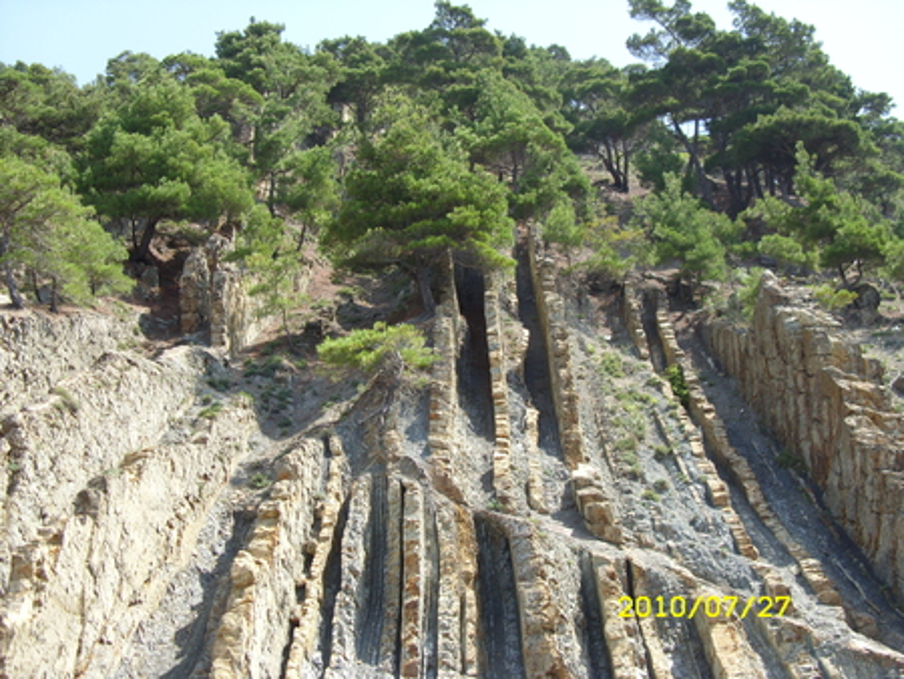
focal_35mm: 38
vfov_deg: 37.8
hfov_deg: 49.0
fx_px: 993
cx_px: 452
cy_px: 340
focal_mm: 6.3
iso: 50
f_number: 2.8
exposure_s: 1/438
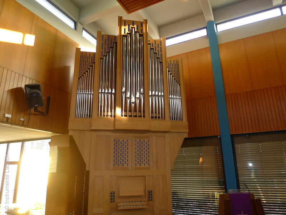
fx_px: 198
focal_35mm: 24
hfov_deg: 71.6
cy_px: 108
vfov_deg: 56.8
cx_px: 143
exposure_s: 1/25
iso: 100
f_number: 2
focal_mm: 5.1
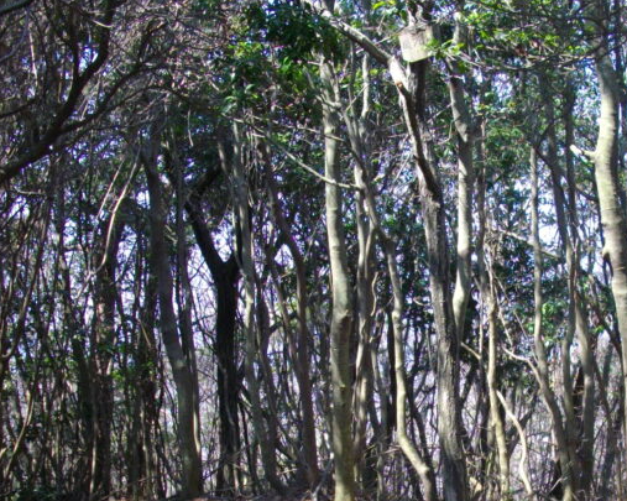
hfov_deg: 26.0
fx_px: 1354
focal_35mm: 73
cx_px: 406
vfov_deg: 20.6
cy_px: 432
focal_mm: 6.2
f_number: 2.8
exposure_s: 1/200
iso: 100
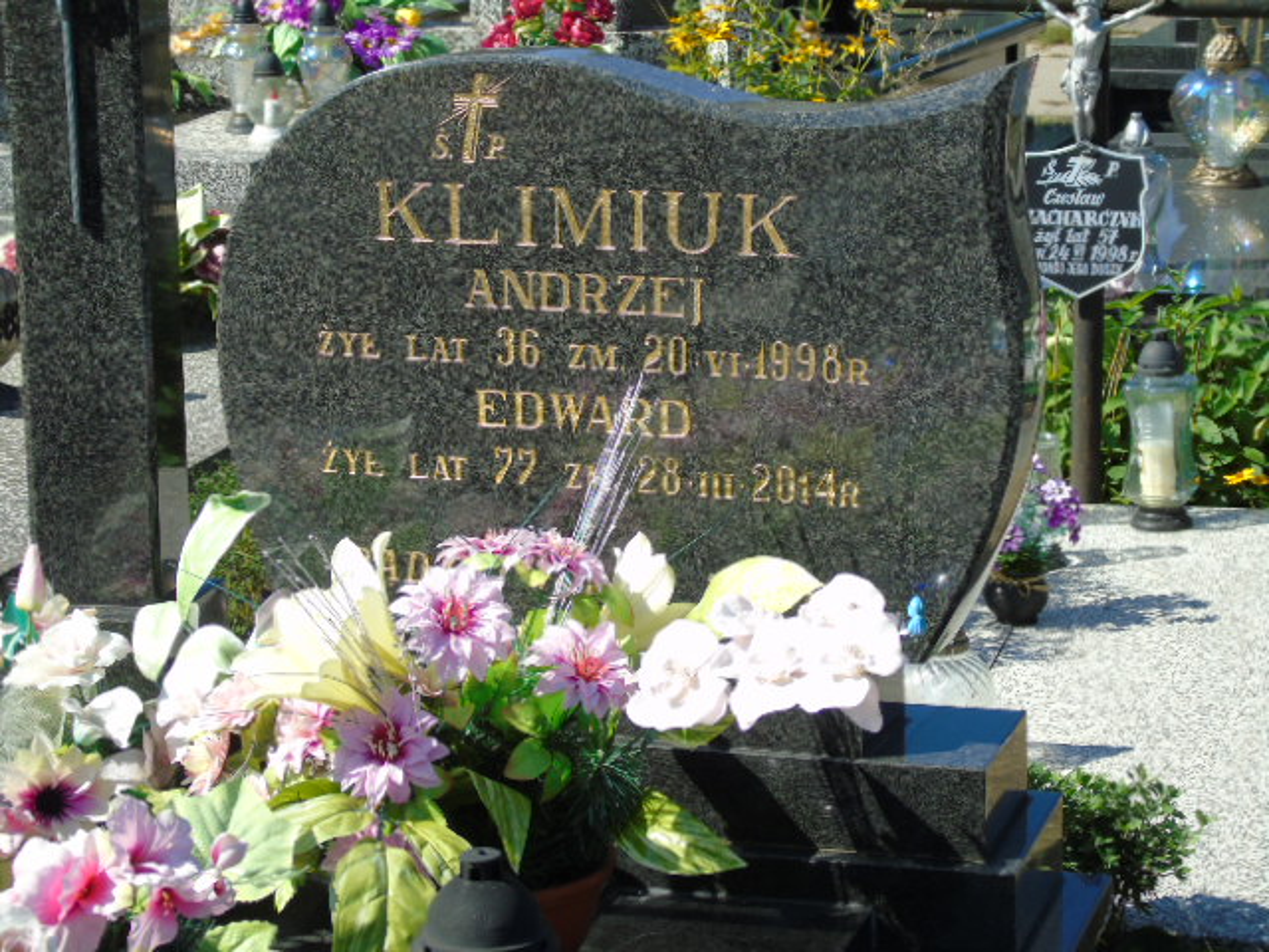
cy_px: 476
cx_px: 634
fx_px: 3446
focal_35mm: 94
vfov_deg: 15.7
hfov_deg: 20.9
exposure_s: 1/400
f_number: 4.3
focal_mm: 17
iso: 80
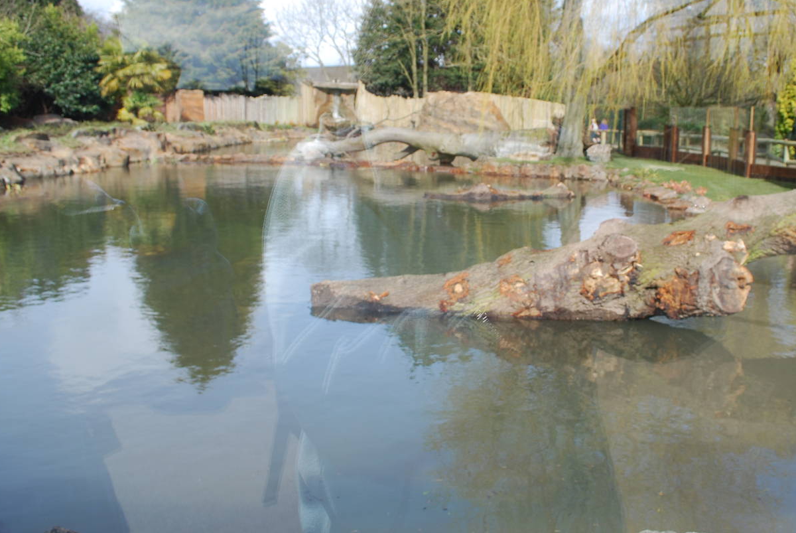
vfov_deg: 36.9
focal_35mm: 36
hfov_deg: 52.7
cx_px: 479
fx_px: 797
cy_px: 236
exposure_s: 1/160
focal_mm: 18
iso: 100
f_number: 6.3
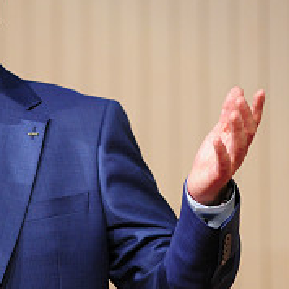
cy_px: 119
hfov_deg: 4.0
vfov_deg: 4.0
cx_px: 117
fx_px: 4165
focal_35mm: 441
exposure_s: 1/400
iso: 2500
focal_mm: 185
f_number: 3.2
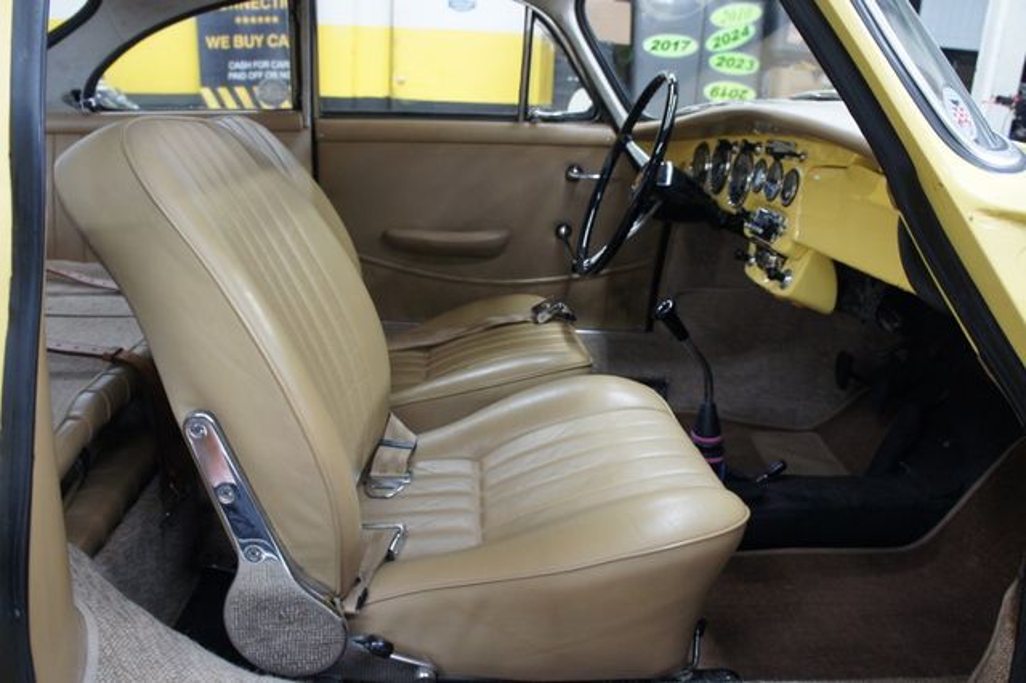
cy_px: 342
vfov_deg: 47.9
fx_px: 769
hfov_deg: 67.4
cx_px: 513
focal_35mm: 27
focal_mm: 18
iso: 500
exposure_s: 1/30
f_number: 3.5
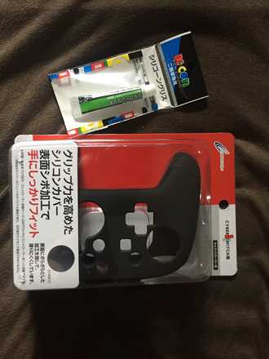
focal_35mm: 29
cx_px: 134
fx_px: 300
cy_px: 180
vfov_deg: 61.7
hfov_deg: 48.2
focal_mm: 4.15
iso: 250
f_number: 2.2
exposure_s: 1/20
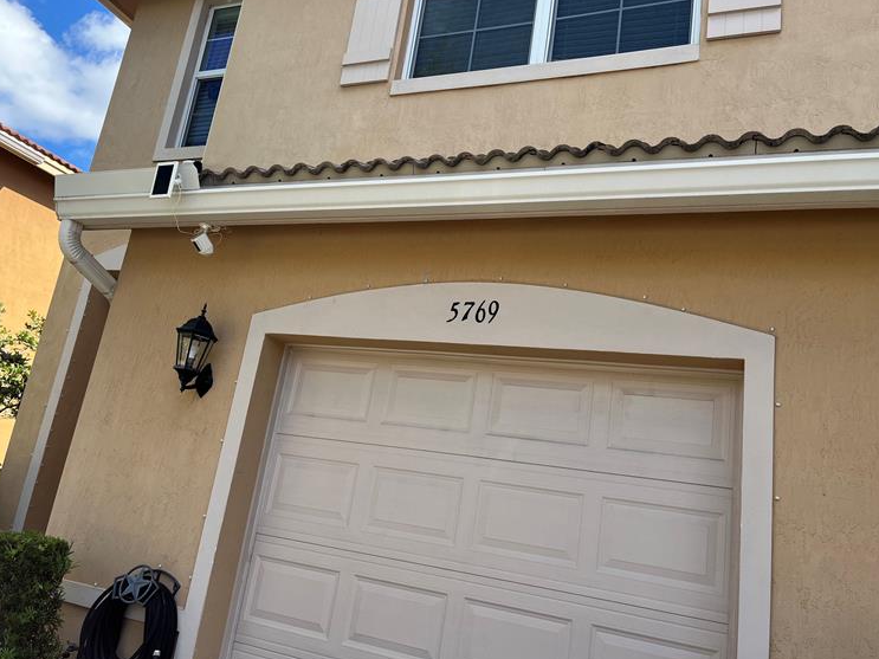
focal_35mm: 28
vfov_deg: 49.7
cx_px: 435
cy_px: 311
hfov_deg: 63.5
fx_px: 711
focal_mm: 5.1
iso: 50
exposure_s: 1/1066
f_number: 1.6
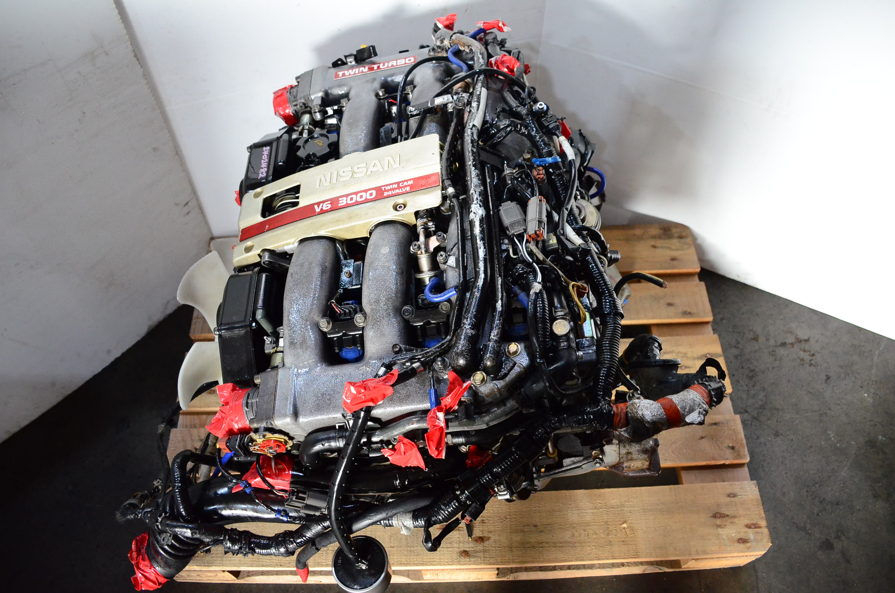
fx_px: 670
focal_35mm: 27
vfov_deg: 47.7
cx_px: 448
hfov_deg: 67.5
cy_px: 296
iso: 2500
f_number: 3.5
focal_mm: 18
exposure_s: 1/320
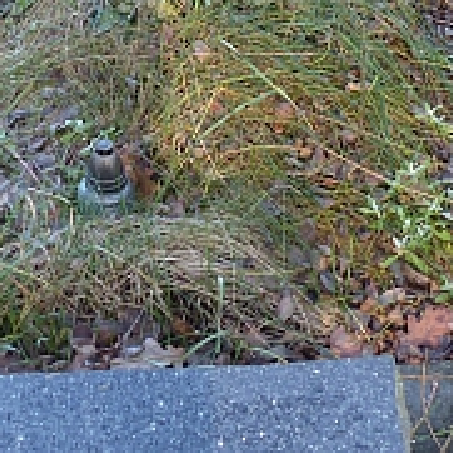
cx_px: 270
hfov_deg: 17.4
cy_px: -30
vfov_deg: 16.9
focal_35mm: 100
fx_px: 1481
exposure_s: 1/80
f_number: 2.8
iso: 100
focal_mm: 5.8
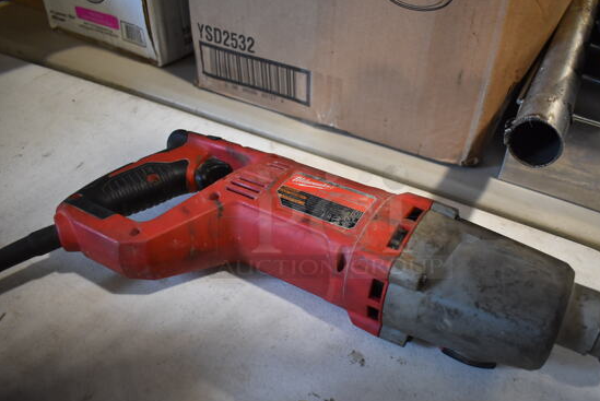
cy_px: 221
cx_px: 331
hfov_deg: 61.7
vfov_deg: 43.6
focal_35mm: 30
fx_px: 500
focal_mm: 18
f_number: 3.5
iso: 1250
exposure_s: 1/125
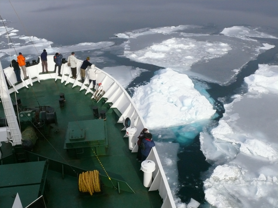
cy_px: 104
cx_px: 139
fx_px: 281
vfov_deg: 40.7
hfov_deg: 52.6
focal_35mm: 35
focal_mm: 7.4
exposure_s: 1/1000
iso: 400
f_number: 8
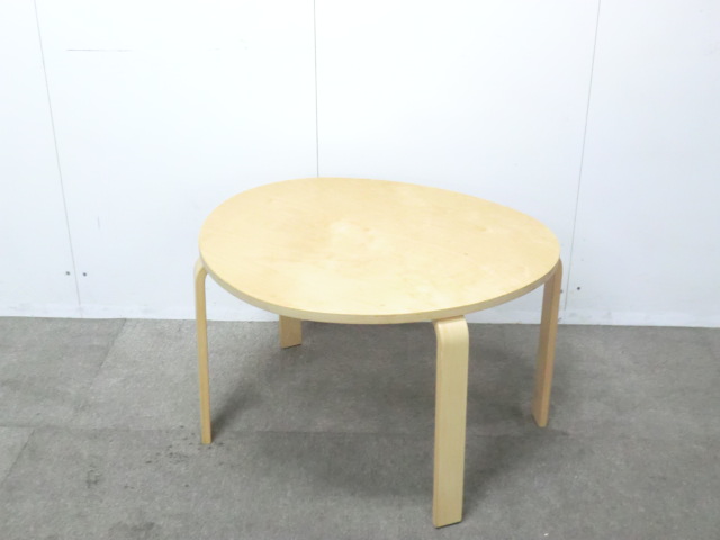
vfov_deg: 32.2
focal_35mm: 45
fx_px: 936
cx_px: 360
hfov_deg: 42.1
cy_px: 270
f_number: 4.3
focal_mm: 8.2
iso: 800
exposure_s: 1/30
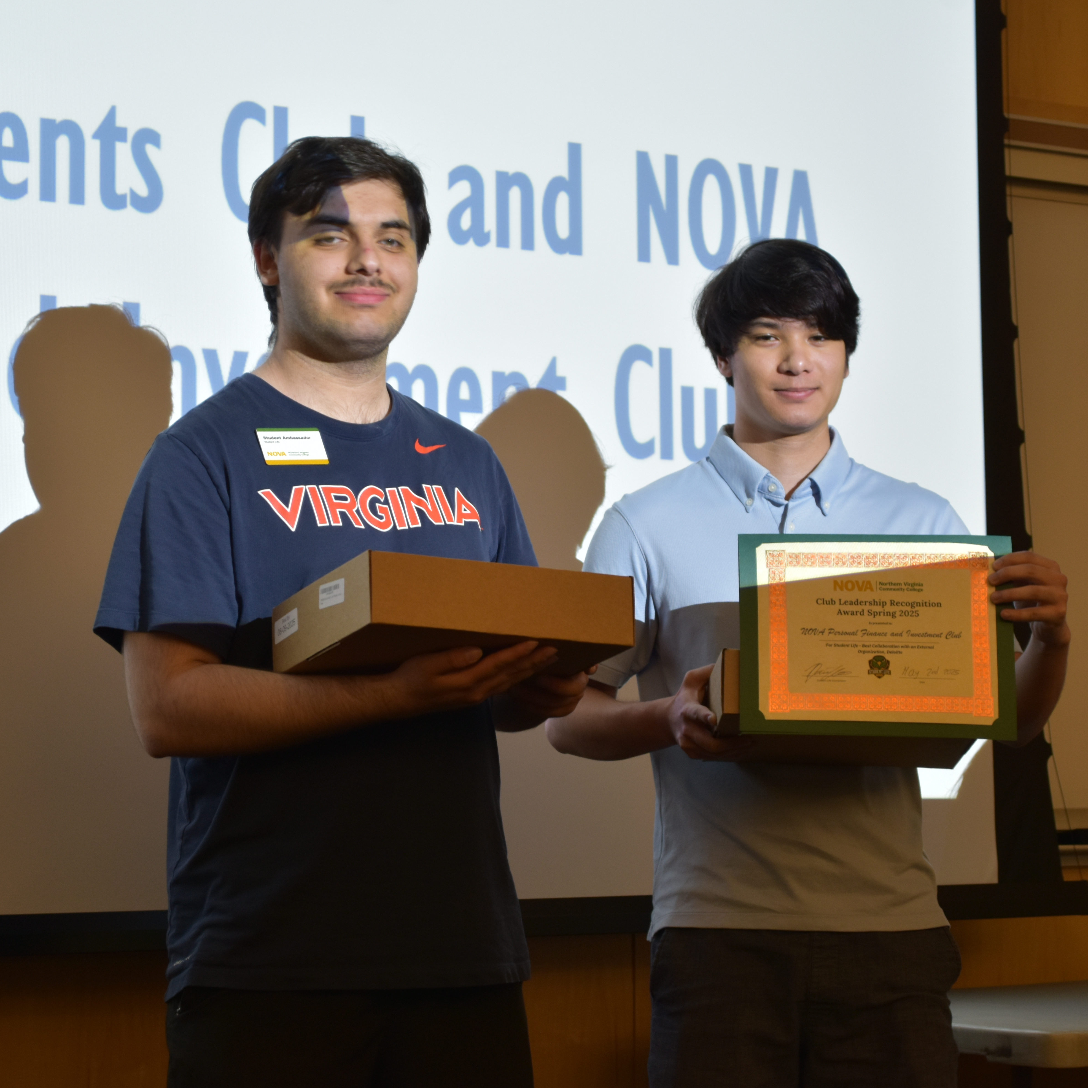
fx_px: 3307
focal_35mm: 93
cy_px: 550
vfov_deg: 18.7
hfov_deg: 18.7
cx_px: 561
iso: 400
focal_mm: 48
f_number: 5.6
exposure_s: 1/30
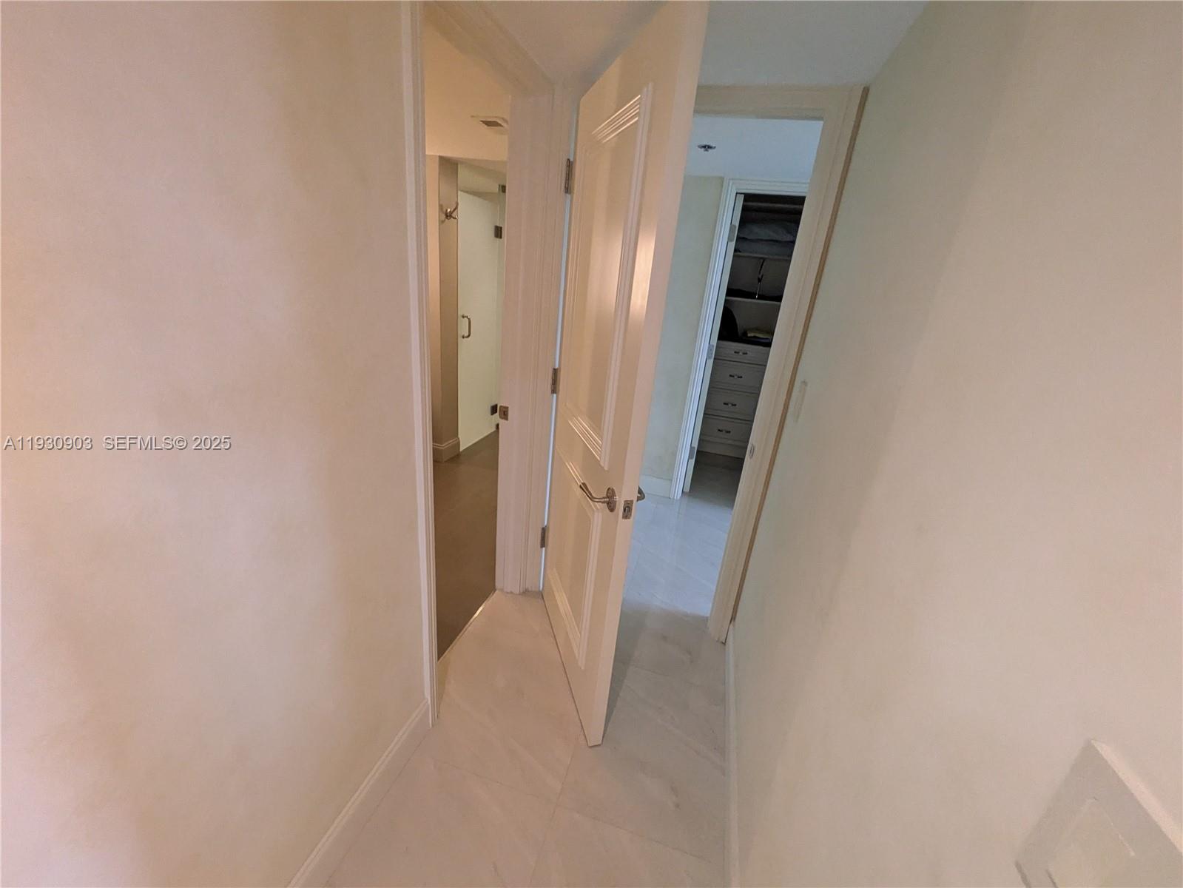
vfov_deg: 85.7
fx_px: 479
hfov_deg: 102.1
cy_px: 444
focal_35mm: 14
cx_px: 592
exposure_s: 1/120
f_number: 2.2
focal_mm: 1.83
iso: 490
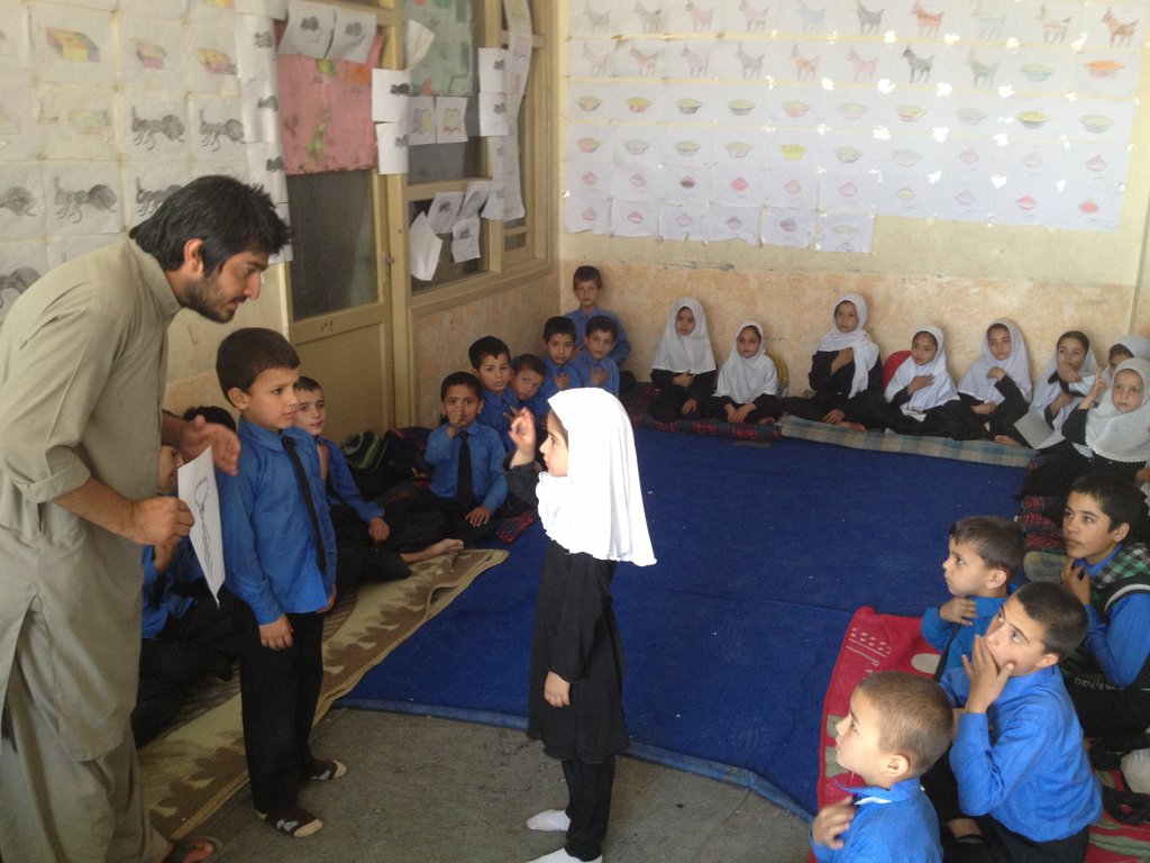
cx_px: 575
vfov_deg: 40.7
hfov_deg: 52.6
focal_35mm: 35
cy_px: 432
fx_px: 1163
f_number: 2.4
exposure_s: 1/20
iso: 125
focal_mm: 4.28
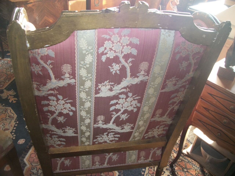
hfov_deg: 56.8
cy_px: 88
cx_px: 118
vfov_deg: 44.2
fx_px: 217
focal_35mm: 32
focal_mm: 5.7
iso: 160
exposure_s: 1/30
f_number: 2.9
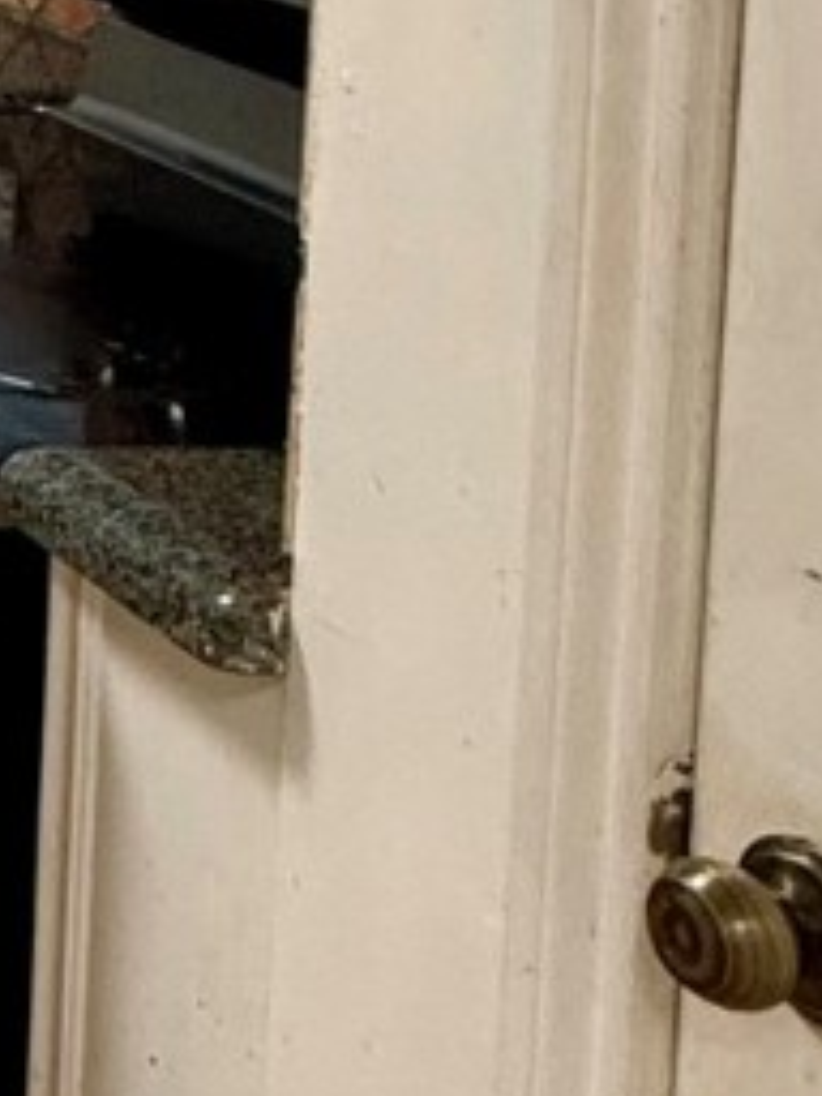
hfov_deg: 12.1
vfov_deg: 21.0
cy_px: -351
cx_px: -1396
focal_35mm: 84
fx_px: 2660
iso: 200
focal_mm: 2.22
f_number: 2.2
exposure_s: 1/60
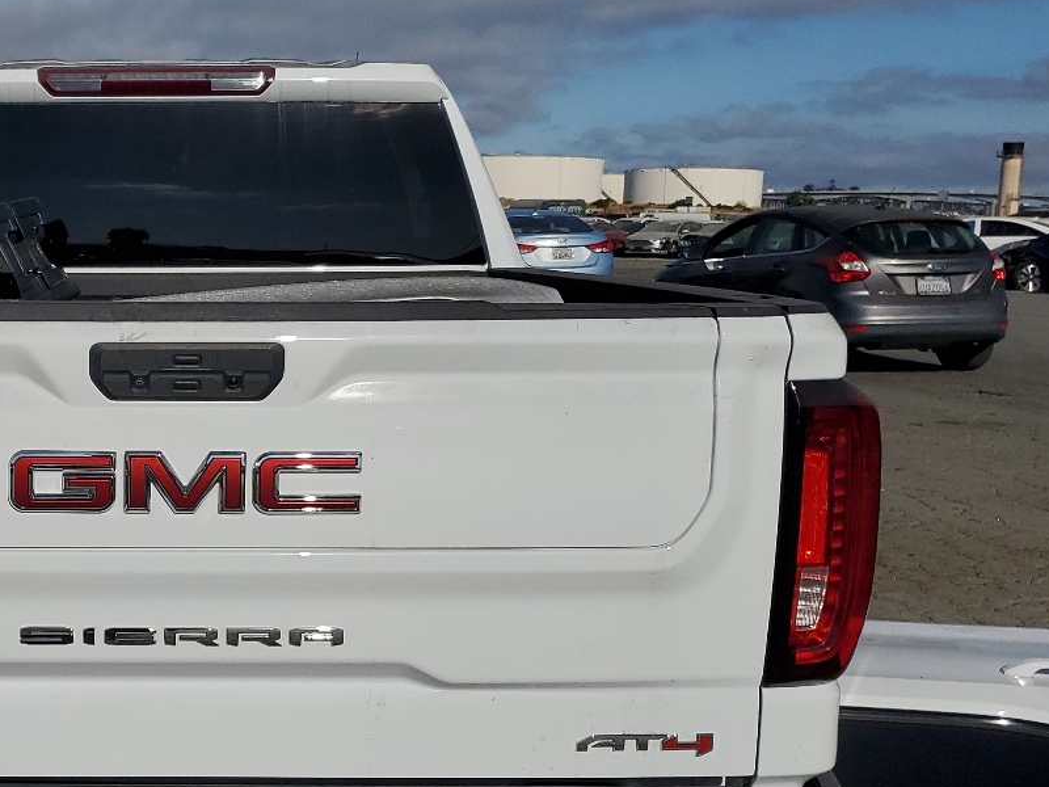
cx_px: 123
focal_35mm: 52
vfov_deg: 28.0
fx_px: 1576
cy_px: 479
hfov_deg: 34.9
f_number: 1.5
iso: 53
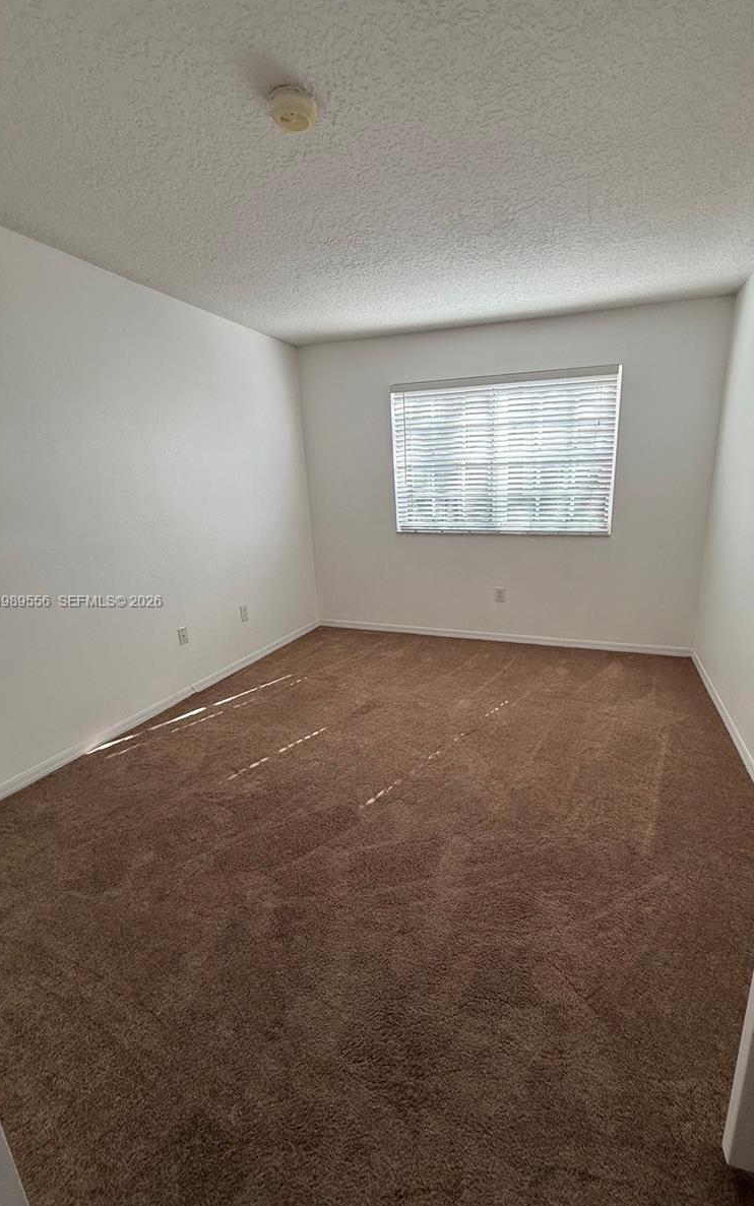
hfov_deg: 74.4
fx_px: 493
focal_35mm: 15
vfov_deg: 101.5
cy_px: 602
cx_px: 431
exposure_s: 1/120
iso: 64
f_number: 2.2
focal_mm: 2.22
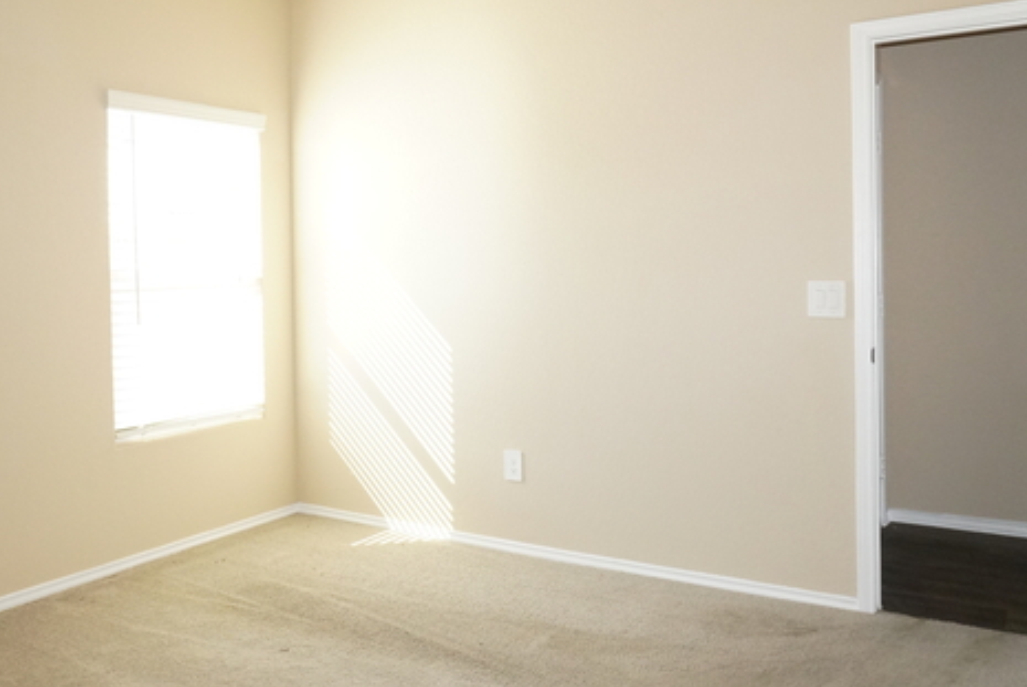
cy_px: 273
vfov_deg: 39.9
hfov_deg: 57.0
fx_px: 942
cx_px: 442
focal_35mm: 33
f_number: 9
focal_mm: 16
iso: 3200
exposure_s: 1/160
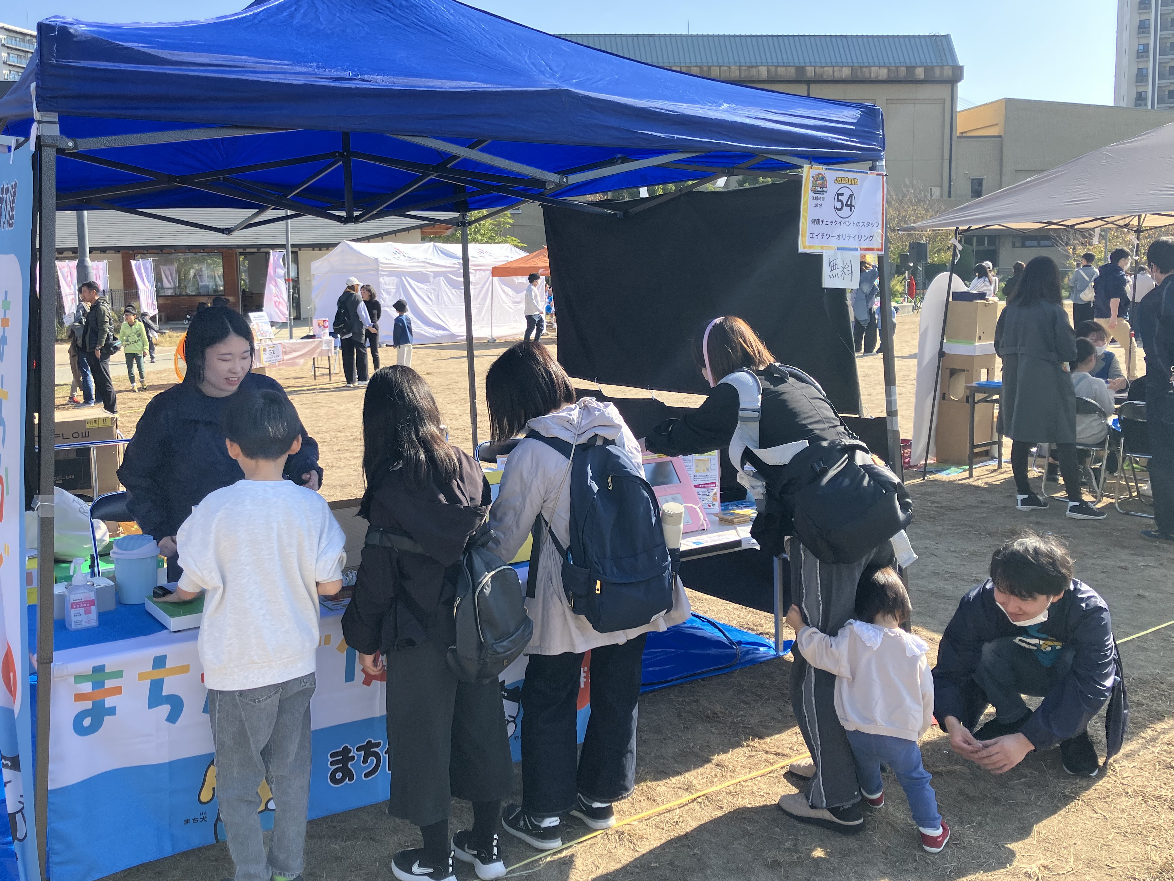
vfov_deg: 44.1
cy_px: 419
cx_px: 514
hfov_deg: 56.6
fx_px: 1085
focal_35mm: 32
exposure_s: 1/796
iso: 32
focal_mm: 3.99
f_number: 1.8
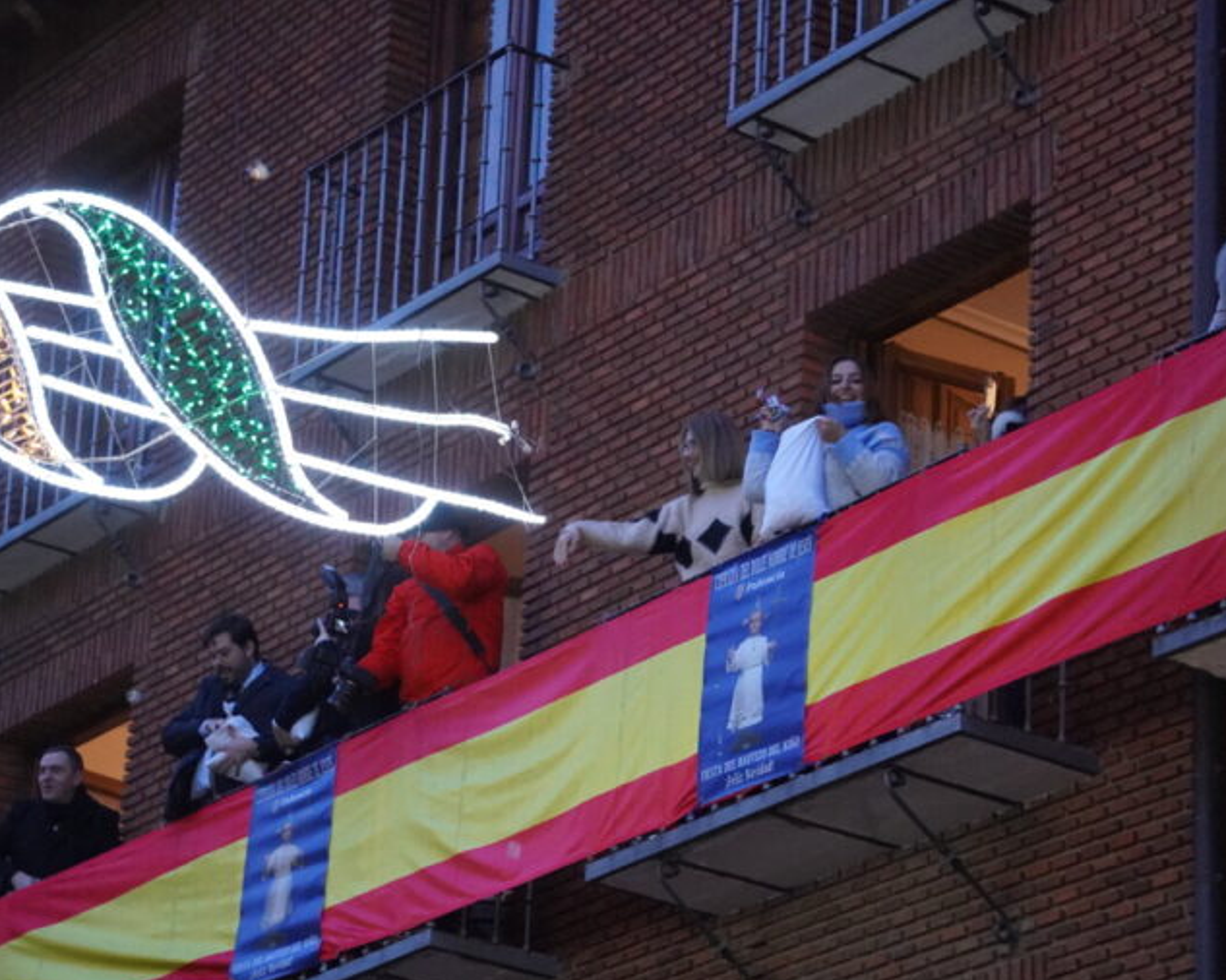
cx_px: 585
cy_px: 494
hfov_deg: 14.6
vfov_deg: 11.7
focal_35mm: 132
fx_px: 4773
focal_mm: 77
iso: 6400
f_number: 5
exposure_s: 1/100
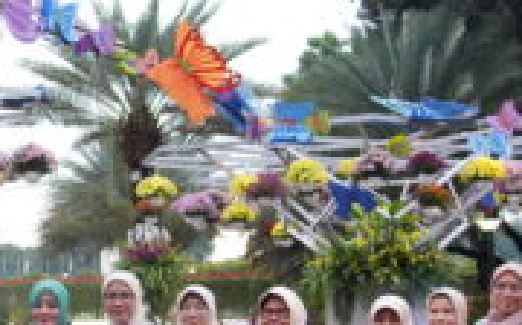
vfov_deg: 15.0
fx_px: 1236
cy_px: 193
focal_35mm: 87
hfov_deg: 23.3
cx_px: 58
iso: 2000
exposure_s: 1/125
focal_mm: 24
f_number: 4
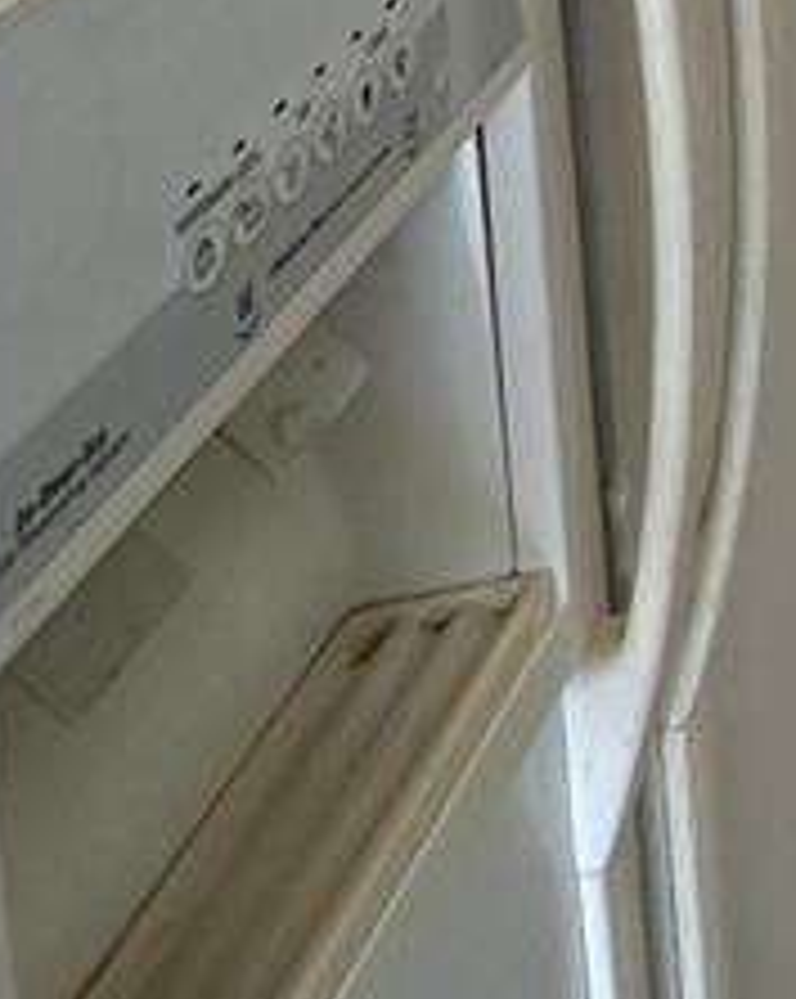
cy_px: -729
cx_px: 1466
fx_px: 2184
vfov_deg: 19.9
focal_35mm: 74
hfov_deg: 16.8
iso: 160
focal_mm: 2.22
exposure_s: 1/120
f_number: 2.2
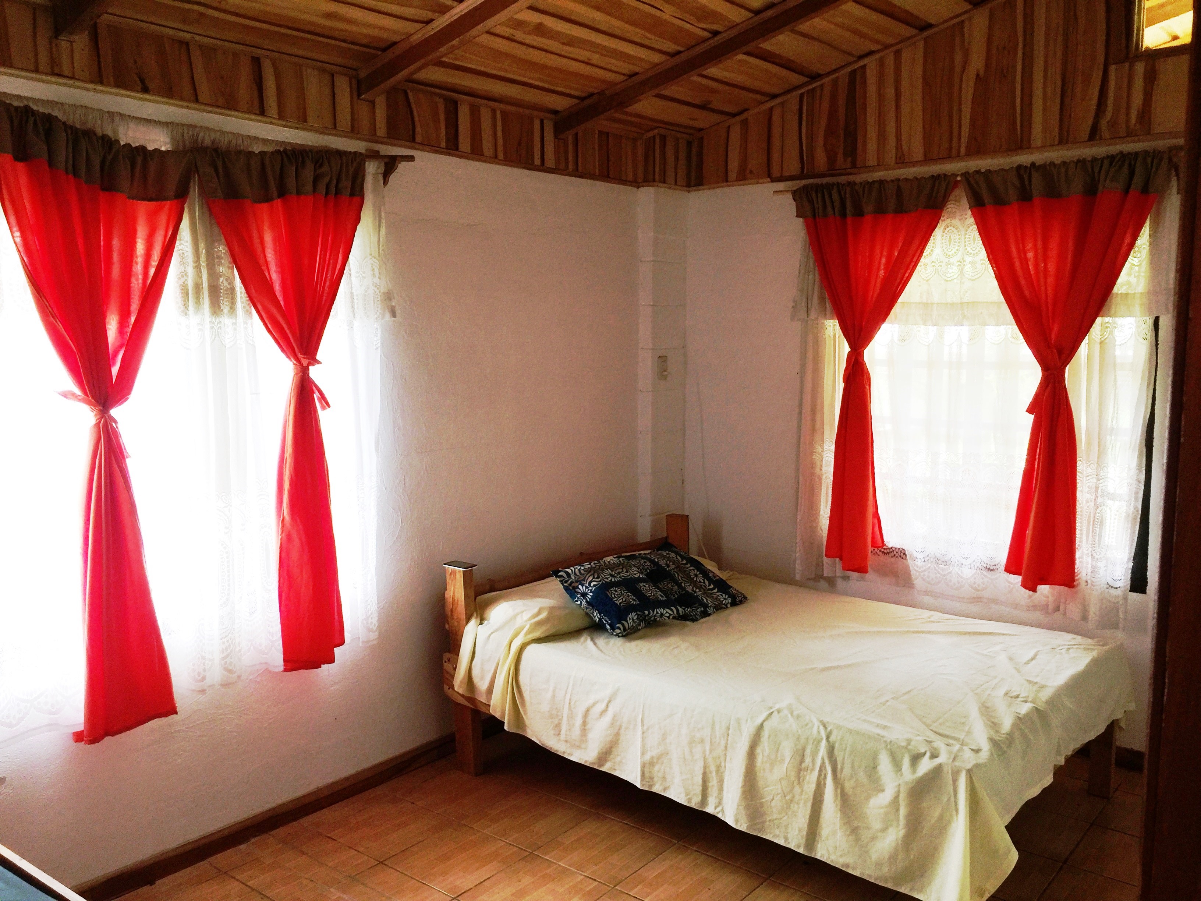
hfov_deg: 61.7
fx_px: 1006
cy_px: 450
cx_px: 600
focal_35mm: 29
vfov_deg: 48.2
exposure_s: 1/15
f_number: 2.2
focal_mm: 4.15
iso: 32
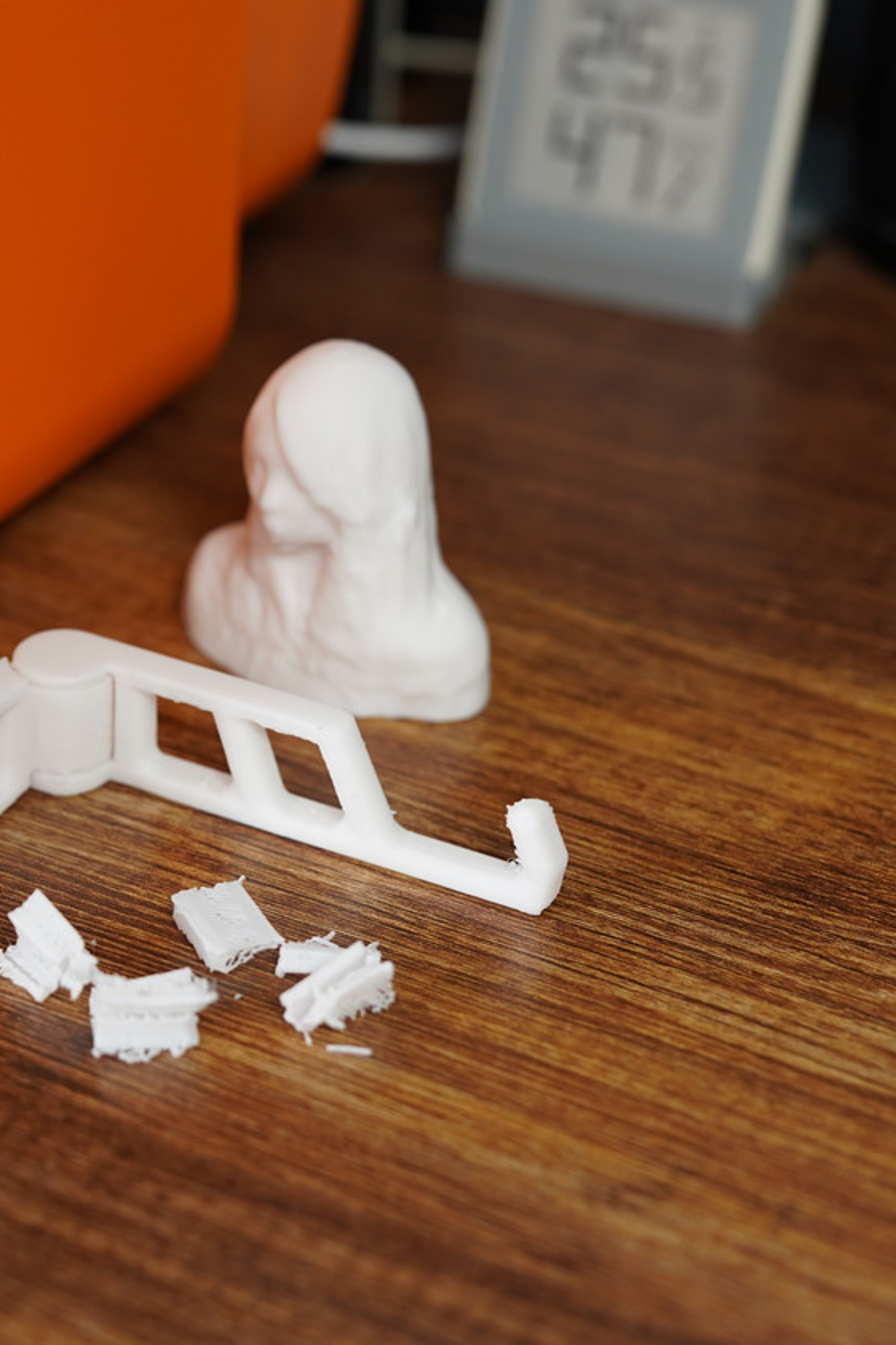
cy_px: 672
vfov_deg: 26.7
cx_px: 8
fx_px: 2838
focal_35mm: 76
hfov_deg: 17.5
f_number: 3.5
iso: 800
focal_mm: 50
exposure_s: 1/50
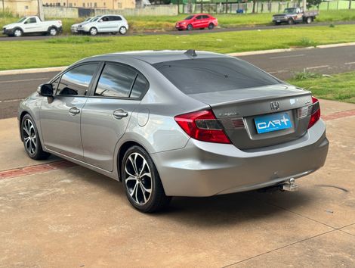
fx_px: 493
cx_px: 178
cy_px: 134
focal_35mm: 48
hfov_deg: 39.6
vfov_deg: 30.3
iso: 64
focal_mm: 6.76
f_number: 1.78
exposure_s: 1/156
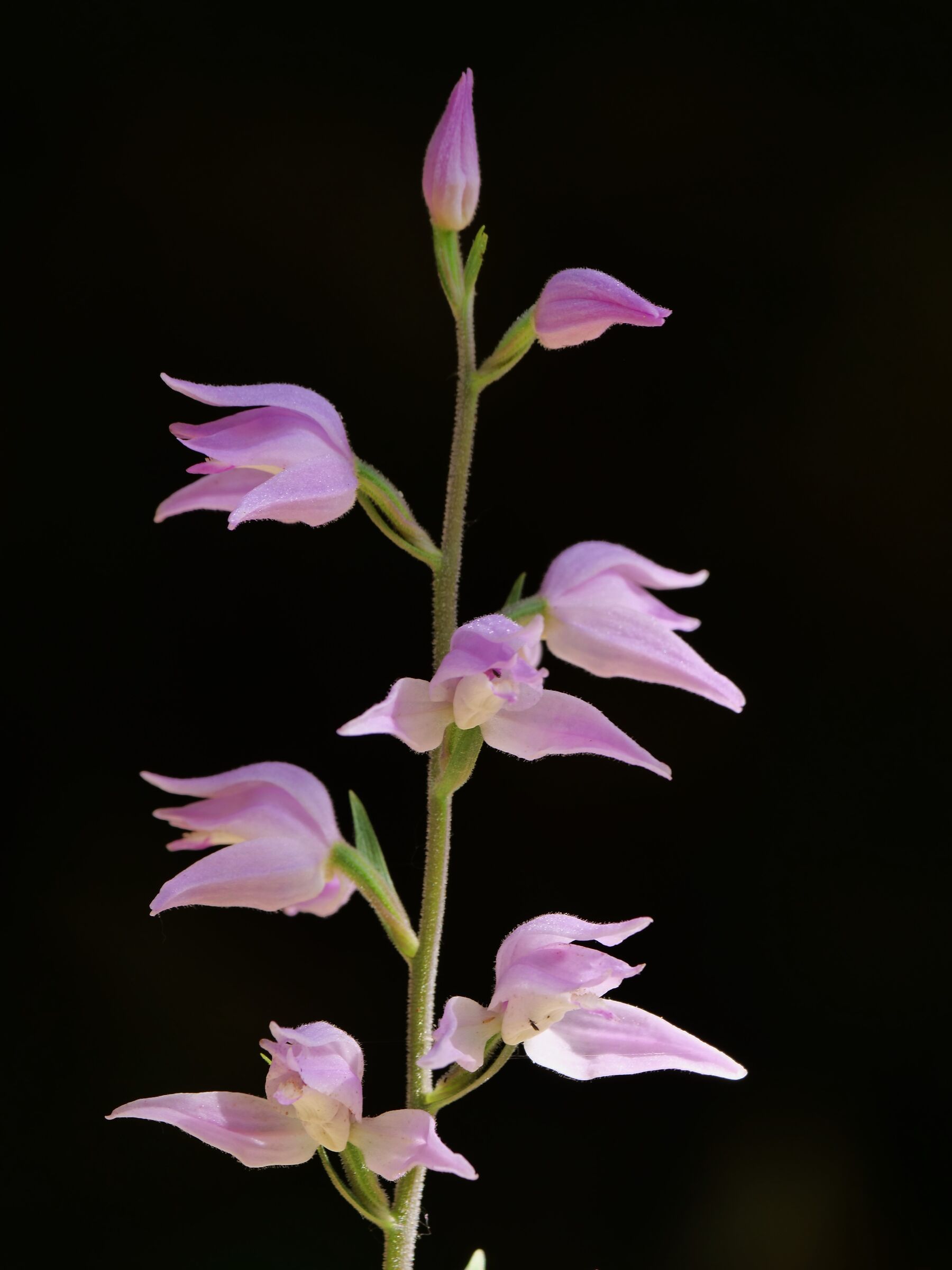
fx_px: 29335
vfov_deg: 2.5
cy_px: 635
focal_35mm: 800
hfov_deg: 1.9
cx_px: 476
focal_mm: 400
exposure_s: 1/60
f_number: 8
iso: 200
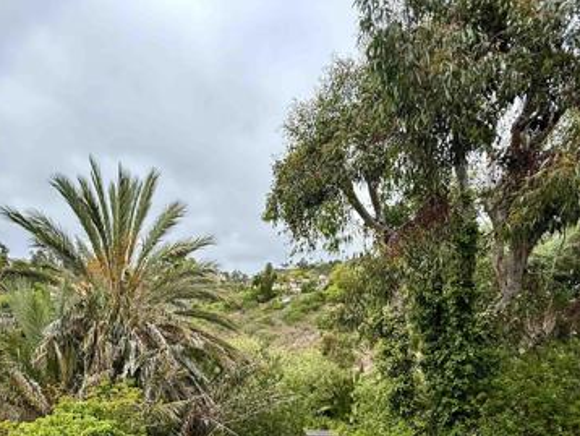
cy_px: 386
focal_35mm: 25
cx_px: 269
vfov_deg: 49.4
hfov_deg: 69.3
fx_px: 419
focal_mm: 2.22
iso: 64
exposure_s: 1/701
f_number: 2.2
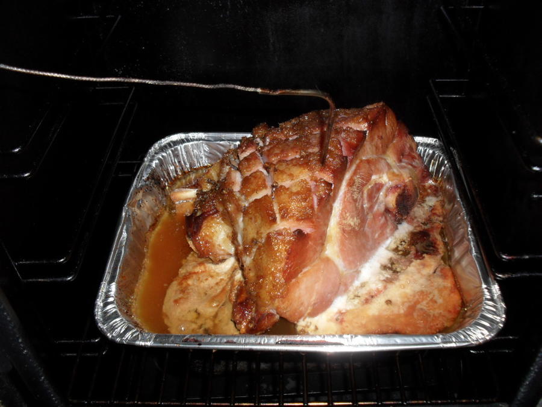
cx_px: 271
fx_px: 548
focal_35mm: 35
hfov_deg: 52.6
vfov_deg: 40.7
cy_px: 204
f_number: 3.2
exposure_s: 1/45
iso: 200
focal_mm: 6.3
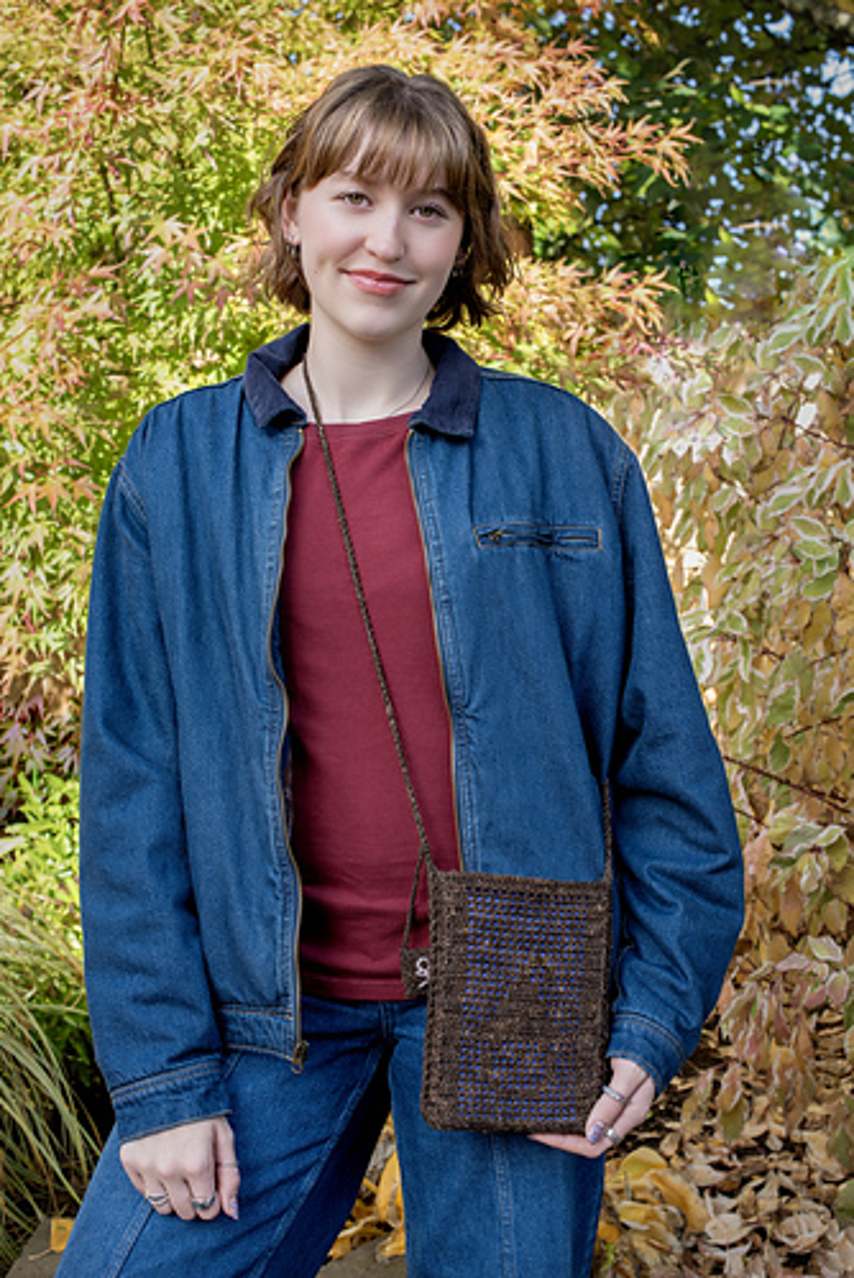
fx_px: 1777
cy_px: 639
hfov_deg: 27.0
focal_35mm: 50
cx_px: 427
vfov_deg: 39.6
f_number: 8
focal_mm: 50
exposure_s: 1/60
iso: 250
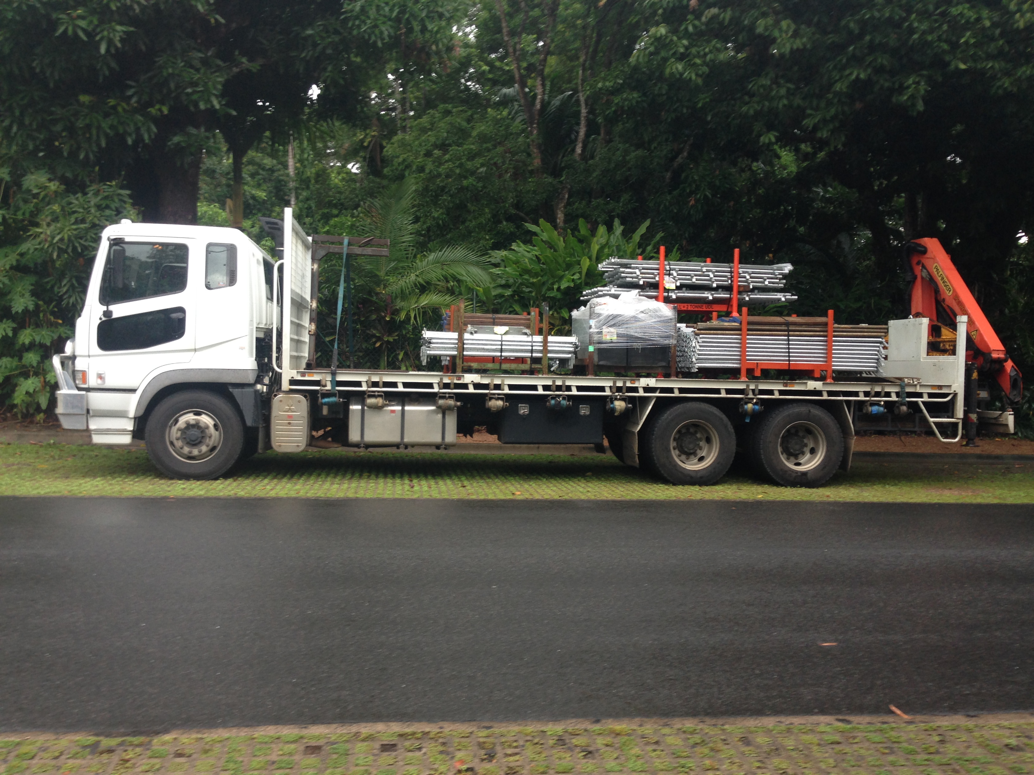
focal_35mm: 33
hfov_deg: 55.4
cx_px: 517
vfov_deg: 42.9
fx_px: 986
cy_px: 388
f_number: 2.4
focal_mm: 4.12
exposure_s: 1/40
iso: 50
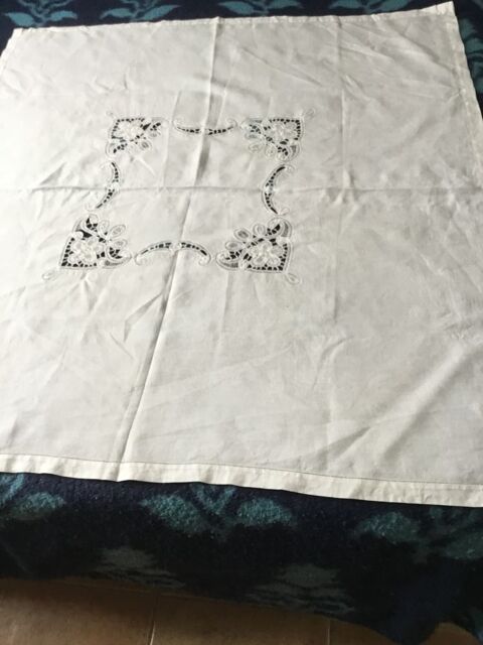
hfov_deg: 45.4
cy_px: 322
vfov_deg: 58.4
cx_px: 242
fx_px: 577
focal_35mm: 31
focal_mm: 3.3
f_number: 2.4
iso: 100
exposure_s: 1/33
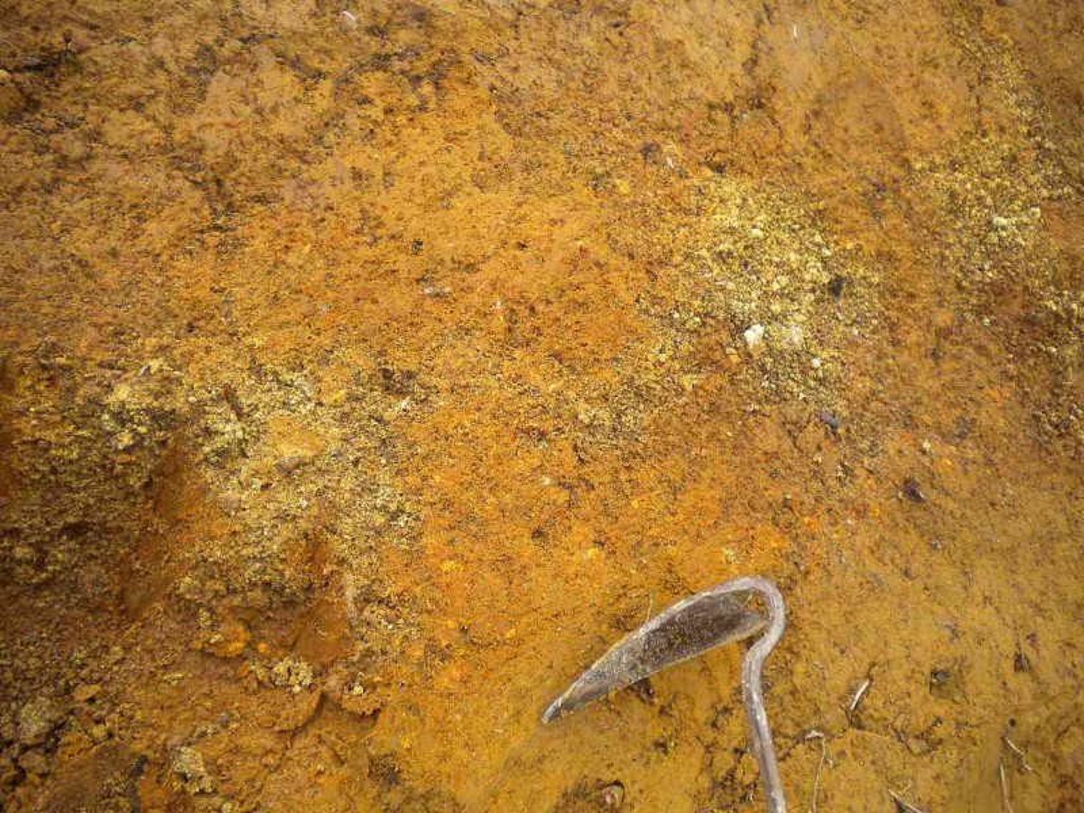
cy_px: 406
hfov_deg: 52.6
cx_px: 542
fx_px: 1096
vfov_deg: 40.7
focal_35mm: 35
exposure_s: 1/182
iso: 80
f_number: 3.1
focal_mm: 6.3
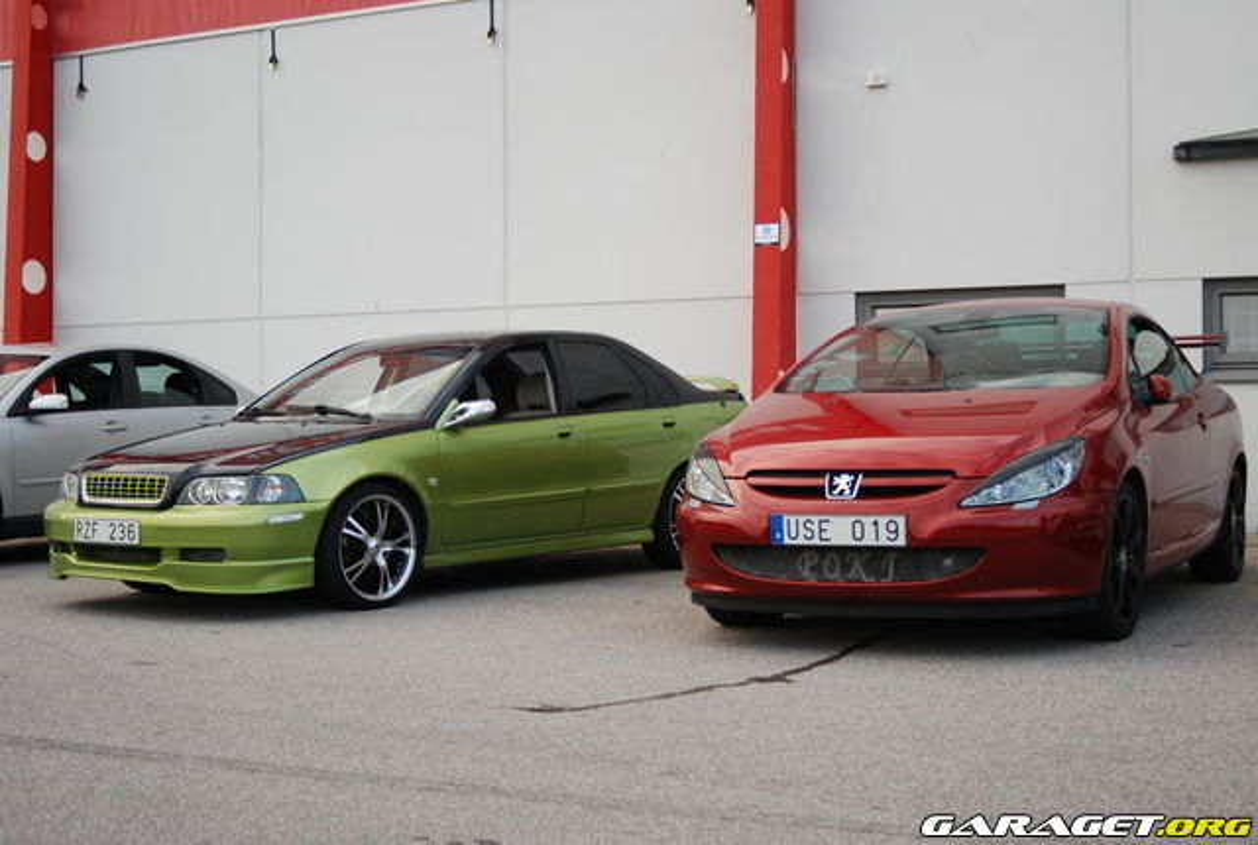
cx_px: 629
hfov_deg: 37.8
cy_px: 422
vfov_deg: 25.9
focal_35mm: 52
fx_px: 1839
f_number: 3.8
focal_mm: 35
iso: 400
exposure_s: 1/400
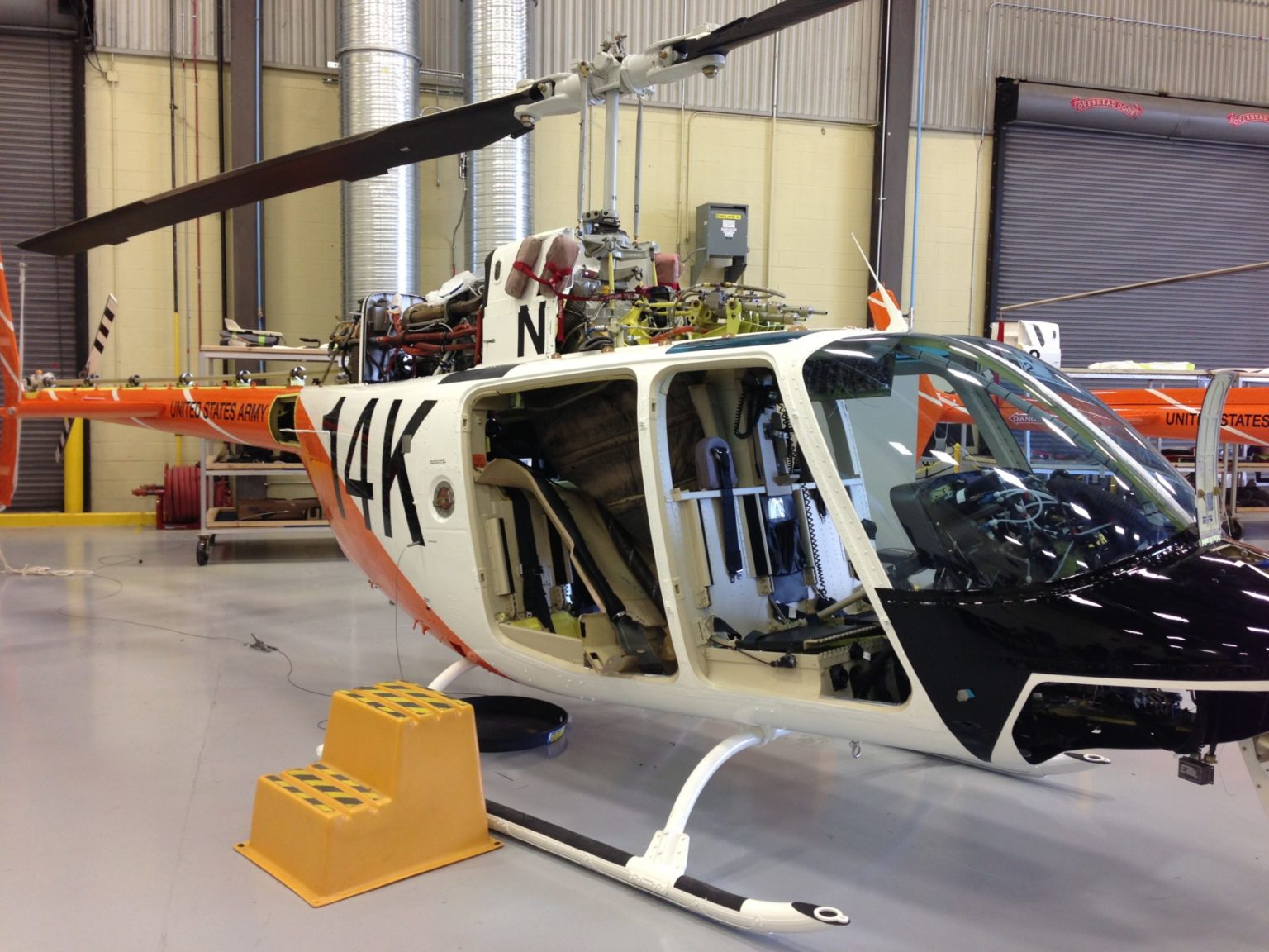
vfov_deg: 42.9
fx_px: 1210
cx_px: 634
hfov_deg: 55.4
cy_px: 476
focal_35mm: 33
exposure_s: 1/24
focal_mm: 4.13
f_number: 2.4
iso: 50
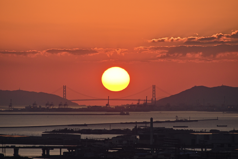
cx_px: 119
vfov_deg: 3.1
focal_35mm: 450
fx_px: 2975
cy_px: 80
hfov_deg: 4.6
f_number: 7.1
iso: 640
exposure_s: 1/1000
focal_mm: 300
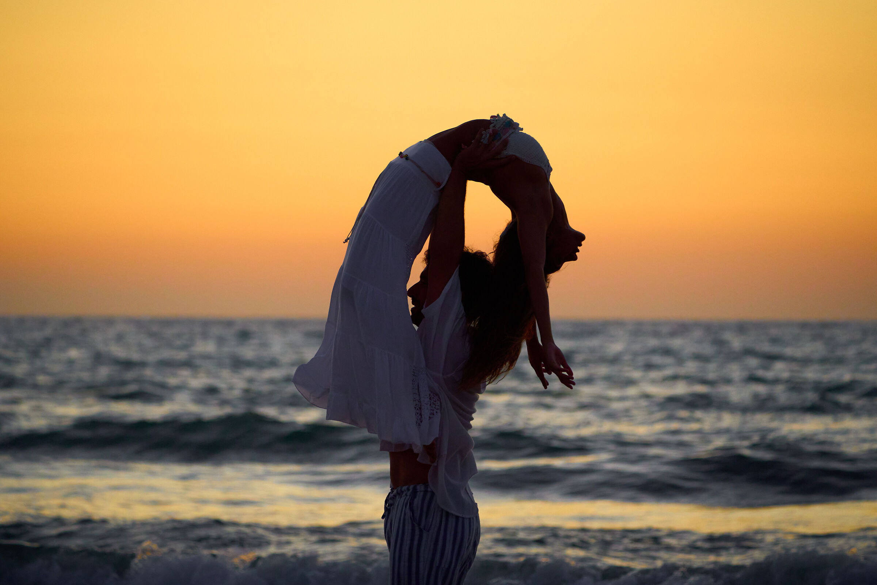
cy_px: 292
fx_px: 4872
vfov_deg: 6.9
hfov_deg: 10.3
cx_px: 438
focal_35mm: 200
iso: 4000
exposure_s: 1/800
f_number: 5.6
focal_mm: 200
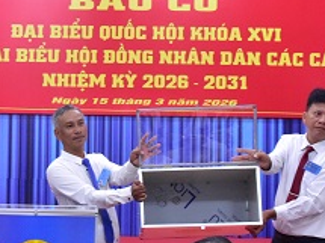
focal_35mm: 129
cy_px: 101
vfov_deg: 11.5
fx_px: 1210
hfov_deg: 15.1
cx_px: 36
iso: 5000
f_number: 8
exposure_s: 1/50
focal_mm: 48
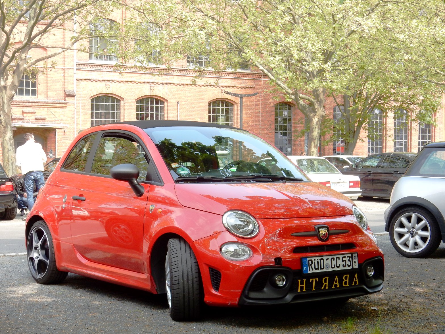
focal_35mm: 71
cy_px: 167
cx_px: 222
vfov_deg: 20.7
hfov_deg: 27.4
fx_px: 913
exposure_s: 1/125
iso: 125
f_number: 4.8
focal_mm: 12.6
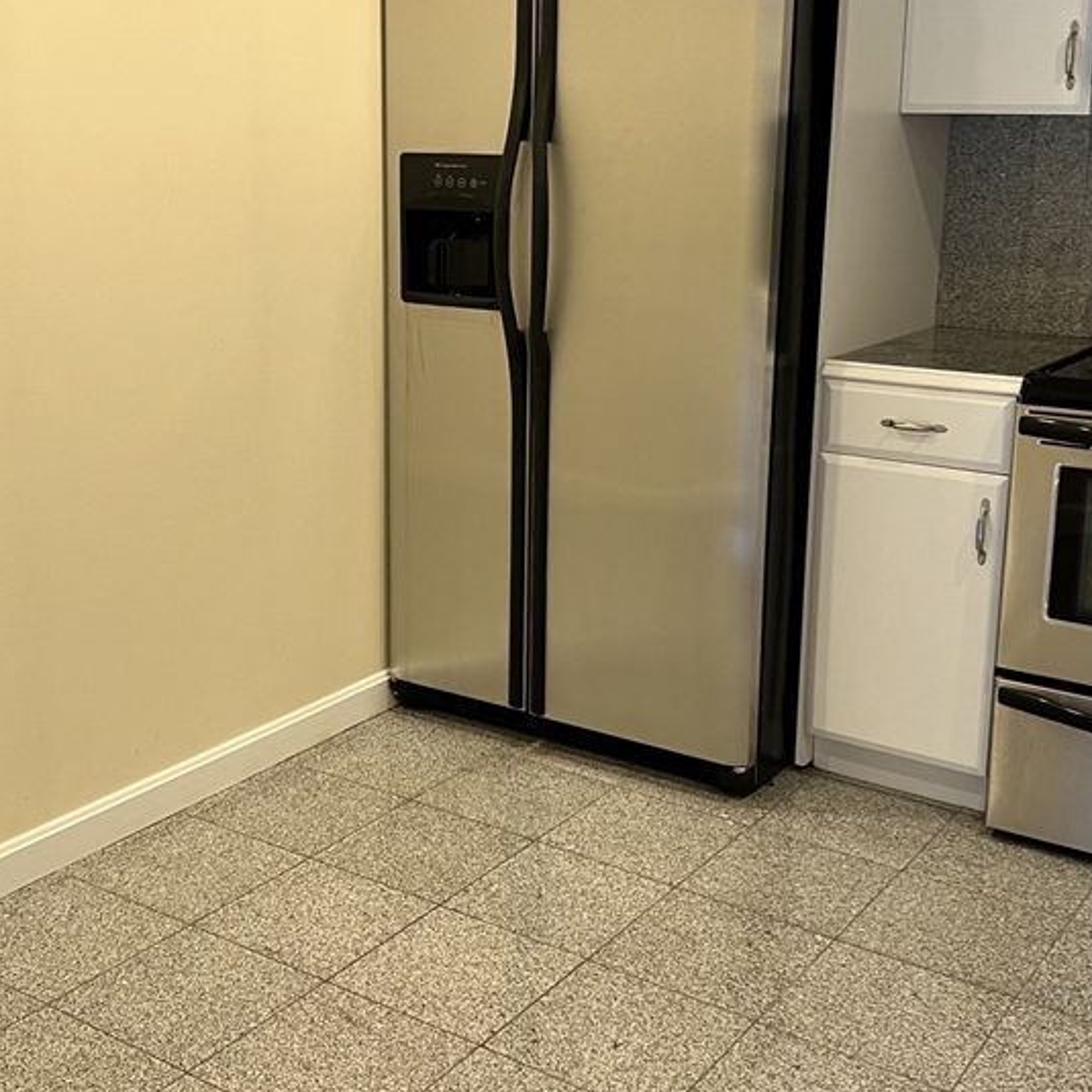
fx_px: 1570
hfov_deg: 38.3
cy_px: 449
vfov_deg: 38.2
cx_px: 488
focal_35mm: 44
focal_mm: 5.7
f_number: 1.5
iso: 100
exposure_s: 1/60
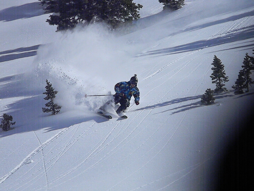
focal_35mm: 182
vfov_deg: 8.2
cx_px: 127
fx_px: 1335
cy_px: 96
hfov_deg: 10.9
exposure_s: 1/2525
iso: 689
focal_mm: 33.1
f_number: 10.4
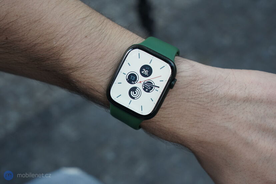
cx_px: 138
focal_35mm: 70
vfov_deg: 19.5
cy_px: 92
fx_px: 537
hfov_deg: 28.8
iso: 2500
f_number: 8
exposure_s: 1/200
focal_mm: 70
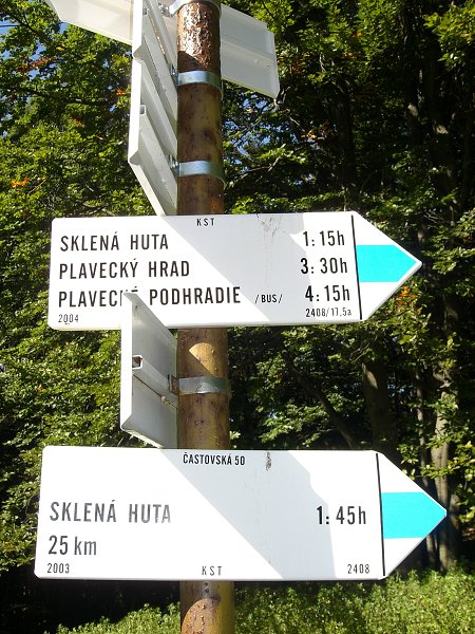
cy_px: 317
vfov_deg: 49.0
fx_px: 695
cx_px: 238
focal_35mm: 38
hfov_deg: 37.7
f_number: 4.4
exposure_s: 1/250
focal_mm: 6.3
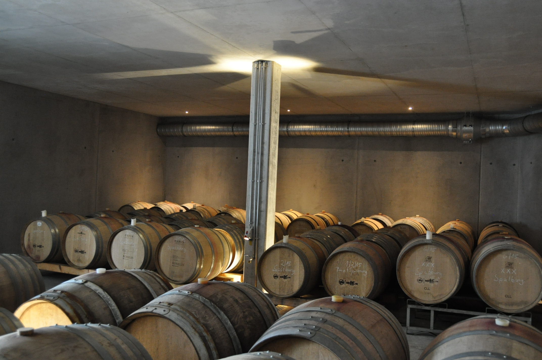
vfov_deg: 36.8
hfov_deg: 53.2
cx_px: 271
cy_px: 180
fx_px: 541
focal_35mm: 36
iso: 1600
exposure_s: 1/25
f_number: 3.8
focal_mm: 24
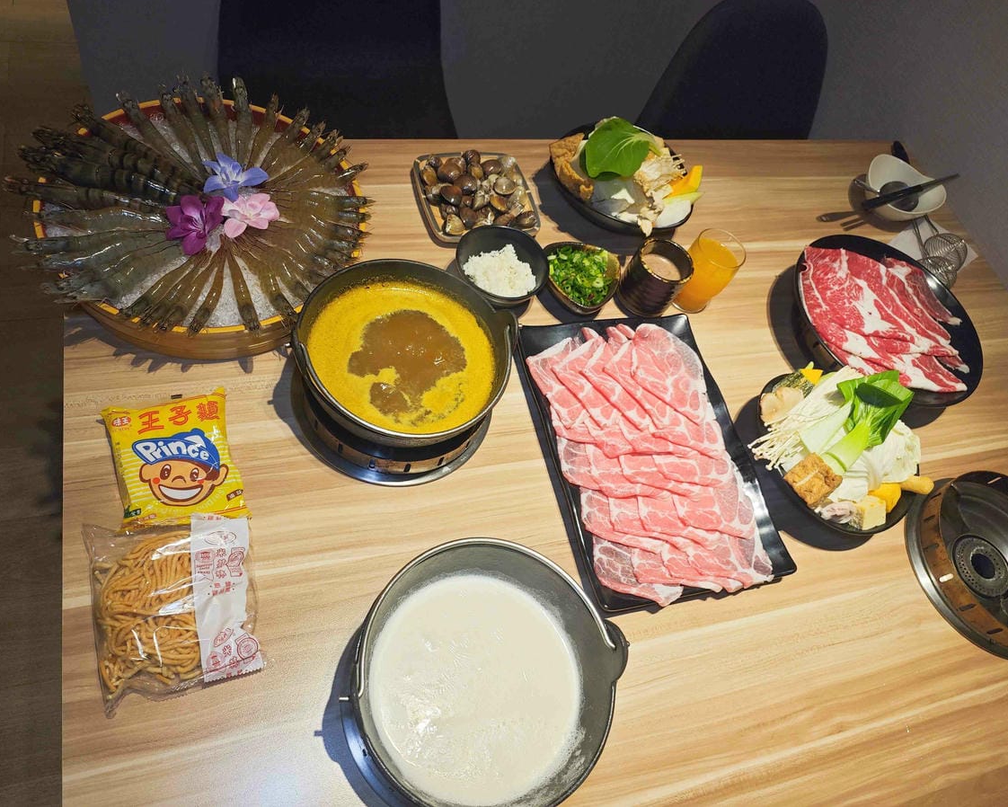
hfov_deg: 70.2
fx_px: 716
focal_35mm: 24
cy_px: 404
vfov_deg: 58.8
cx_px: 475
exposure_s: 1/120
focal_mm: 8.72
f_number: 2.8
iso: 80
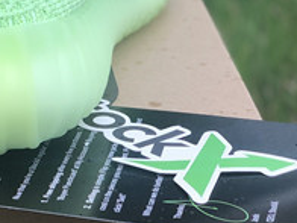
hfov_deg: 9.7
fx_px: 1682
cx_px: -191
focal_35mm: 196
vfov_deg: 7.6
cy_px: 31
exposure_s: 1/120
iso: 25
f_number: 2.4
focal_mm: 6
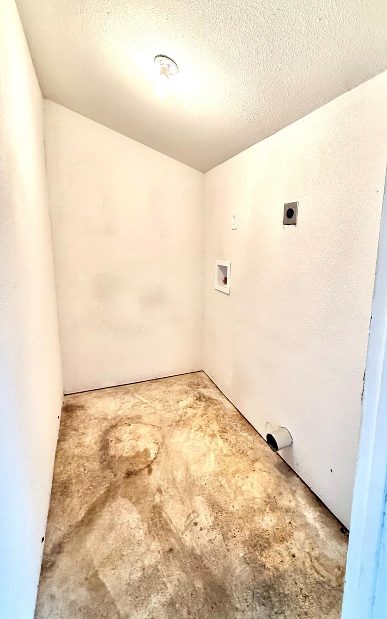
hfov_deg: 68.0
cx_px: 196
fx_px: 287
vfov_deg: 94.2
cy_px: 290
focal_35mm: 17
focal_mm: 2.22
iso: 250
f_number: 2.2
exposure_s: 1/60
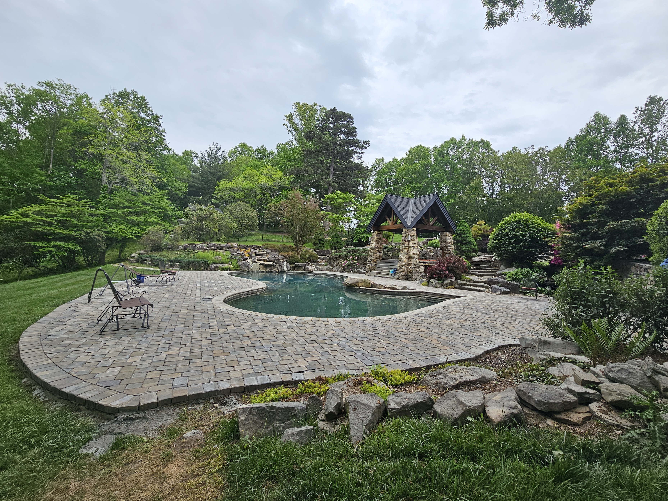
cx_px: 348
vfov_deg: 85.6
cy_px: 241
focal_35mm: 14
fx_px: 270
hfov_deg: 102.0
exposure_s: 1/488
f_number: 2.2
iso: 50
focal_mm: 2.2
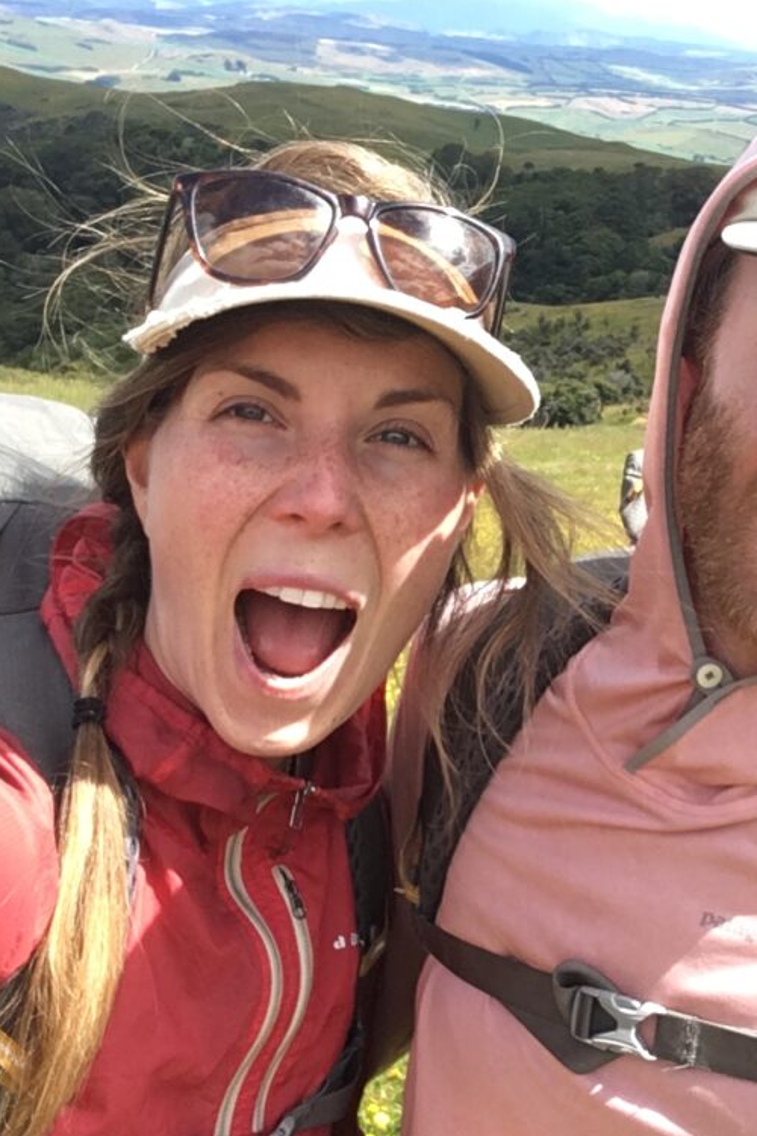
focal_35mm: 44
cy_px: 577
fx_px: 1388
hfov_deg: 29.5
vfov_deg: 44.5
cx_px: 648
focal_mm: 2.15
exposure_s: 1/671
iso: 50
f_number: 2.4
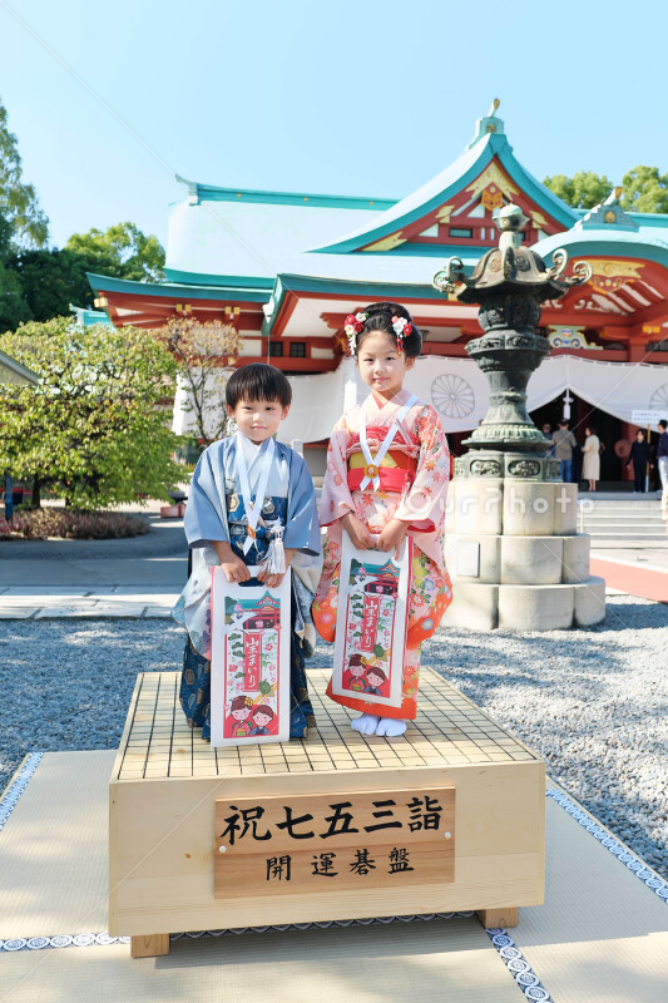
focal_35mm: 29
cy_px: 502
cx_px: 334
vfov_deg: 63.7
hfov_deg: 44.9
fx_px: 807
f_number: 4
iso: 250
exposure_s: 1/125
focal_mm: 19.4
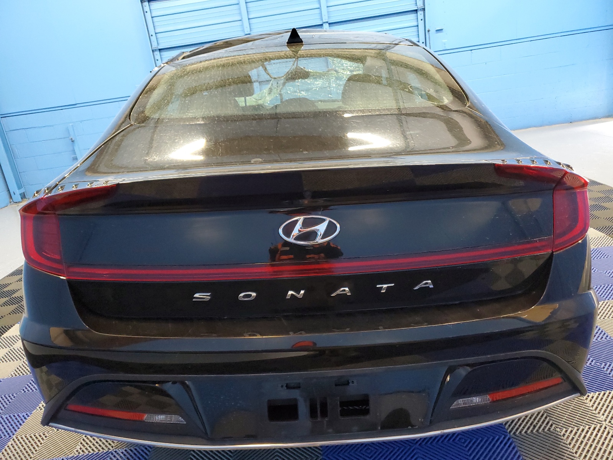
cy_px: 230
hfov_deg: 67.3
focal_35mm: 26
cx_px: 306
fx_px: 460
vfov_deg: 53.1
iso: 367
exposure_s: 1/60.2
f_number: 1.5
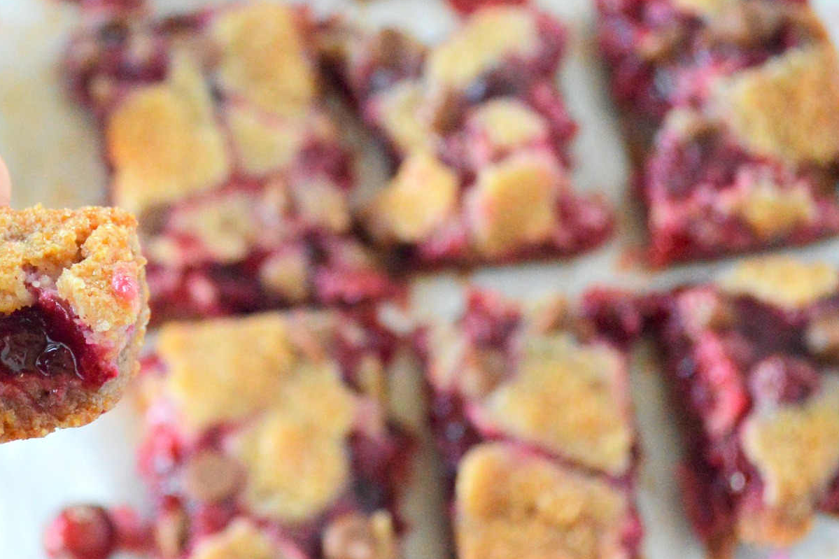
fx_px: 2214
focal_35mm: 95
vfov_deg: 14.4
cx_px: 216
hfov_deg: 21.3
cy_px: 326
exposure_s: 1/500
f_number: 5
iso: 2800
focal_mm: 38
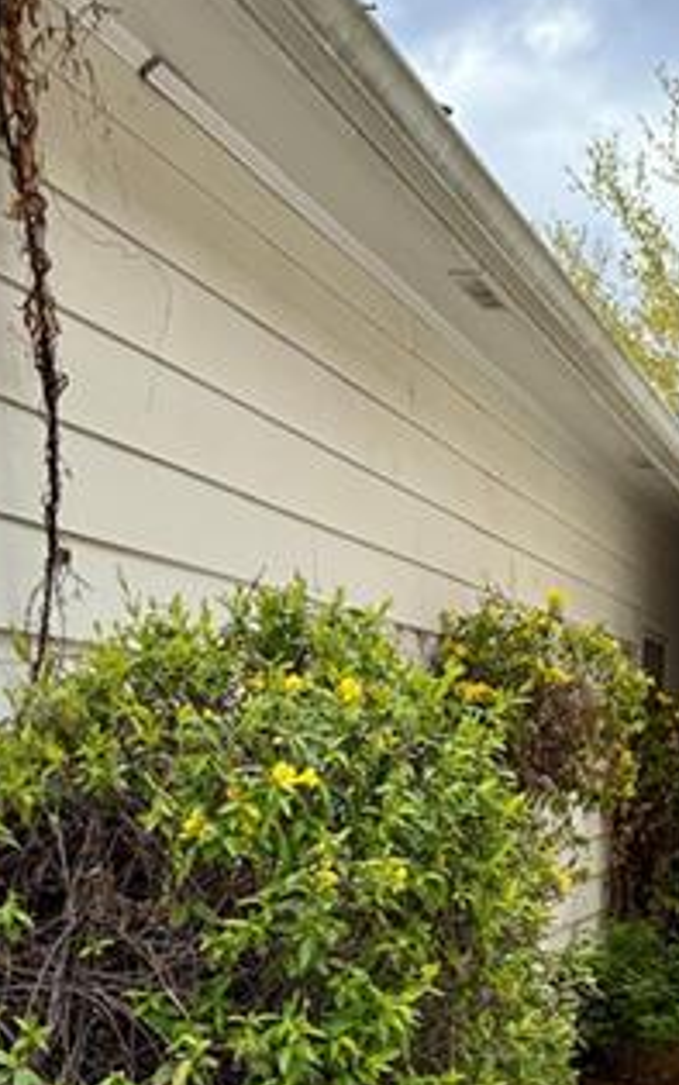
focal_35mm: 62
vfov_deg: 30.2
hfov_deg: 20.5
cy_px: 1130
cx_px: 614
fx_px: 1835
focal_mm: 6.76
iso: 100
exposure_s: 1/2370
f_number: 1.78
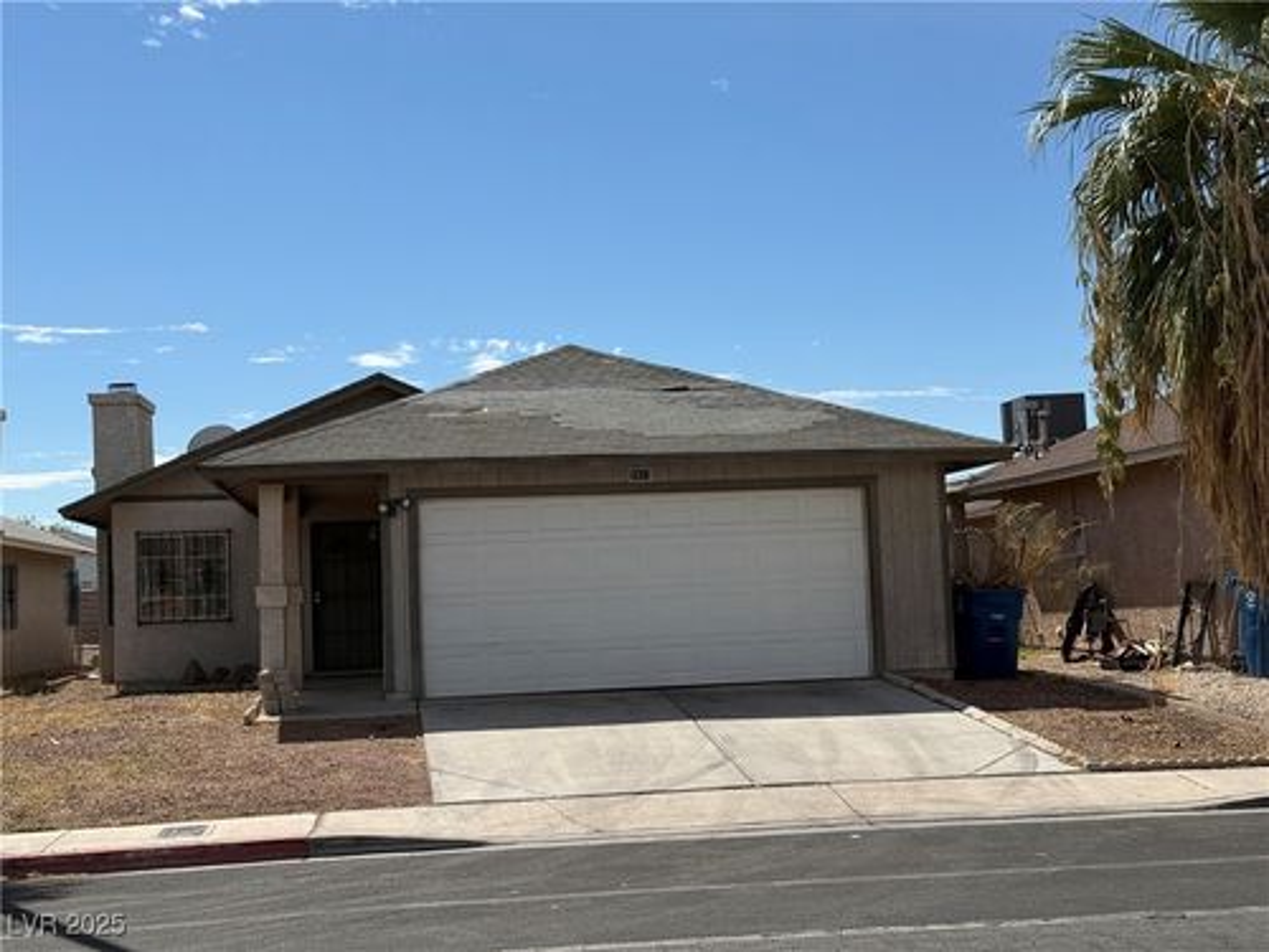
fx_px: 1760
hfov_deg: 39.7
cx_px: 634
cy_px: 476
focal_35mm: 48
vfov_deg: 30.3
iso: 64
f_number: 1.78
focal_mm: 6.76
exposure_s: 1/7874
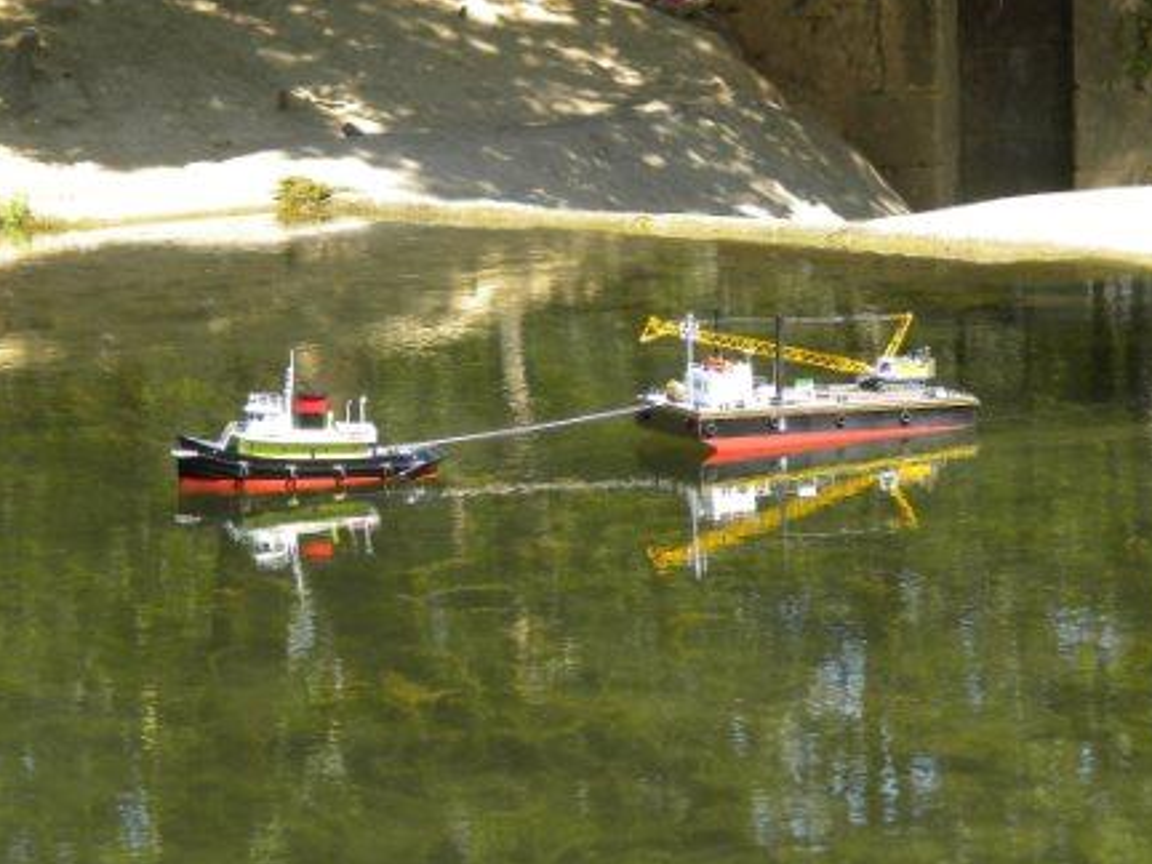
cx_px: 589
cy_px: 421
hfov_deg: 18.0
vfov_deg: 13.6
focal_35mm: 109
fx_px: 3627
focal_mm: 18.9
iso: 80
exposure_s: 1/108
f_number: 5.9
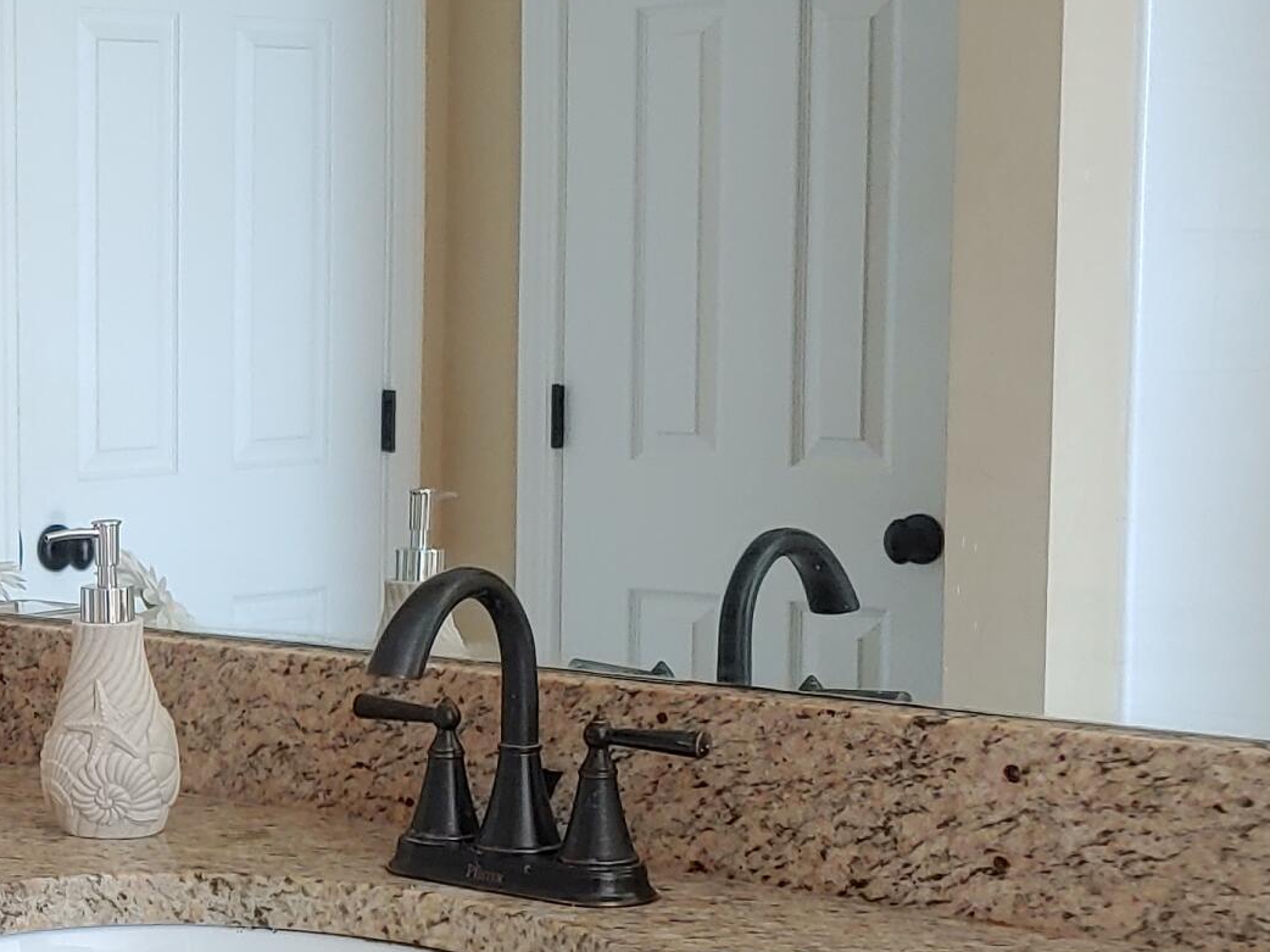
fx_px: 2641
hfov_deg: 24.7
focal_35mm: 72
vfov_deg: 20.2
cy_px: 755
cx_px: -207
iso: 100
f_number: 1.5
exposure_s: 1/60
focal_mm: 4.23
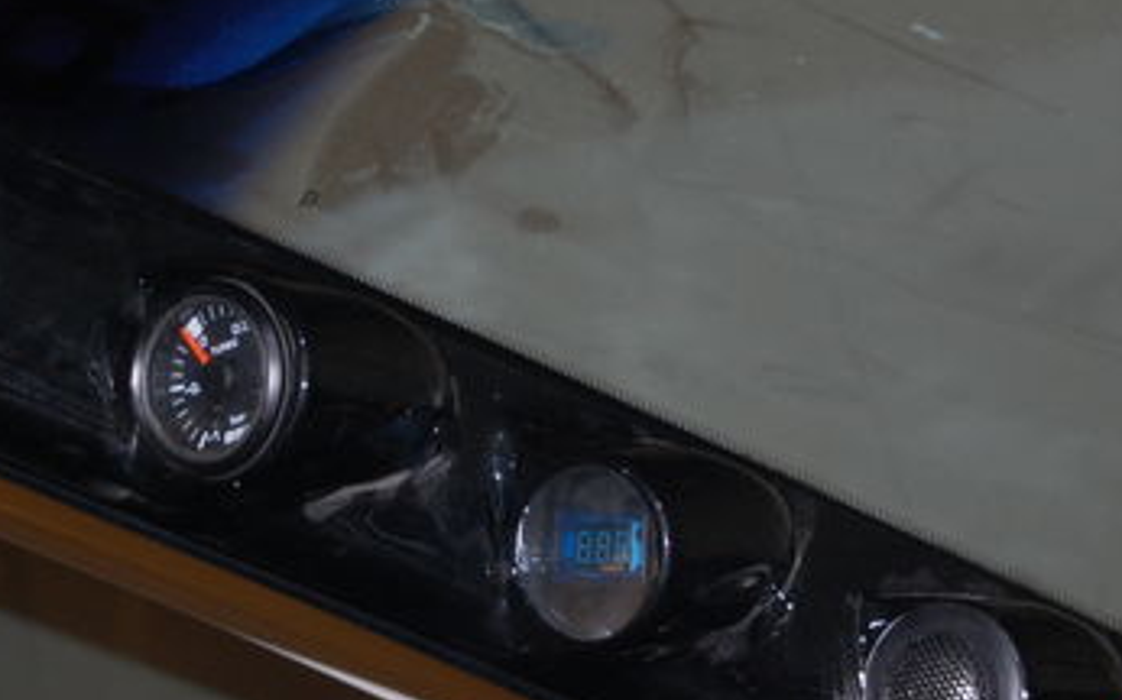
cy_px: 363
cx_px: 477
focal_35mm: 141
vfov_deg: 9.3
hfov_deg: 14.8
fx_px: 4310
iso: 400
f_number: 5.6
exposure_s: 1/60
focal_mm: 50
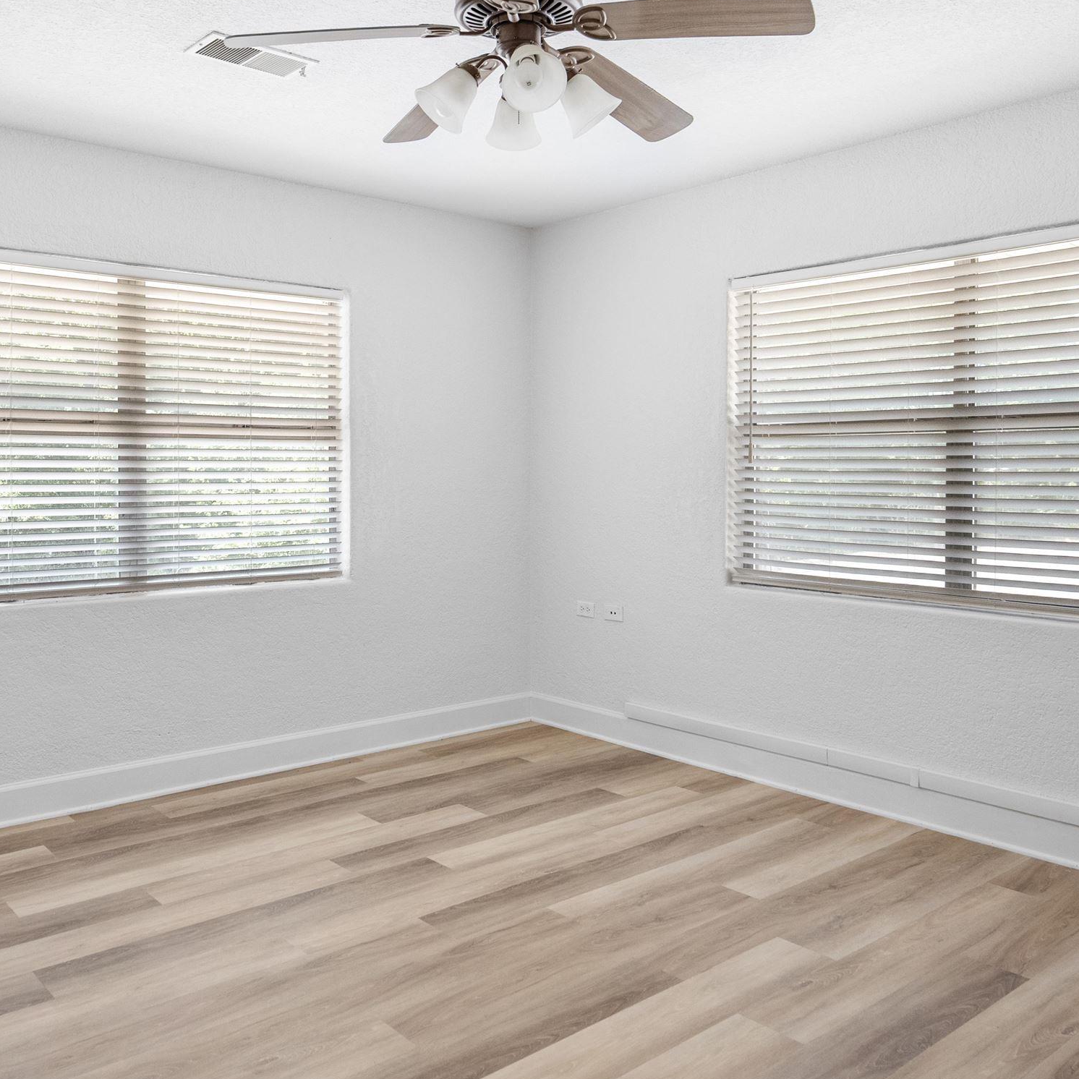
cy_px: 475
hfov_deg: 57.2
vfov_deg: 57.1
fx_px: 987
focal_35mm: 28
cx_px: 484
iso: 1250
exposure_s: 1/60
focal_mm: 16
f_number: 6.3
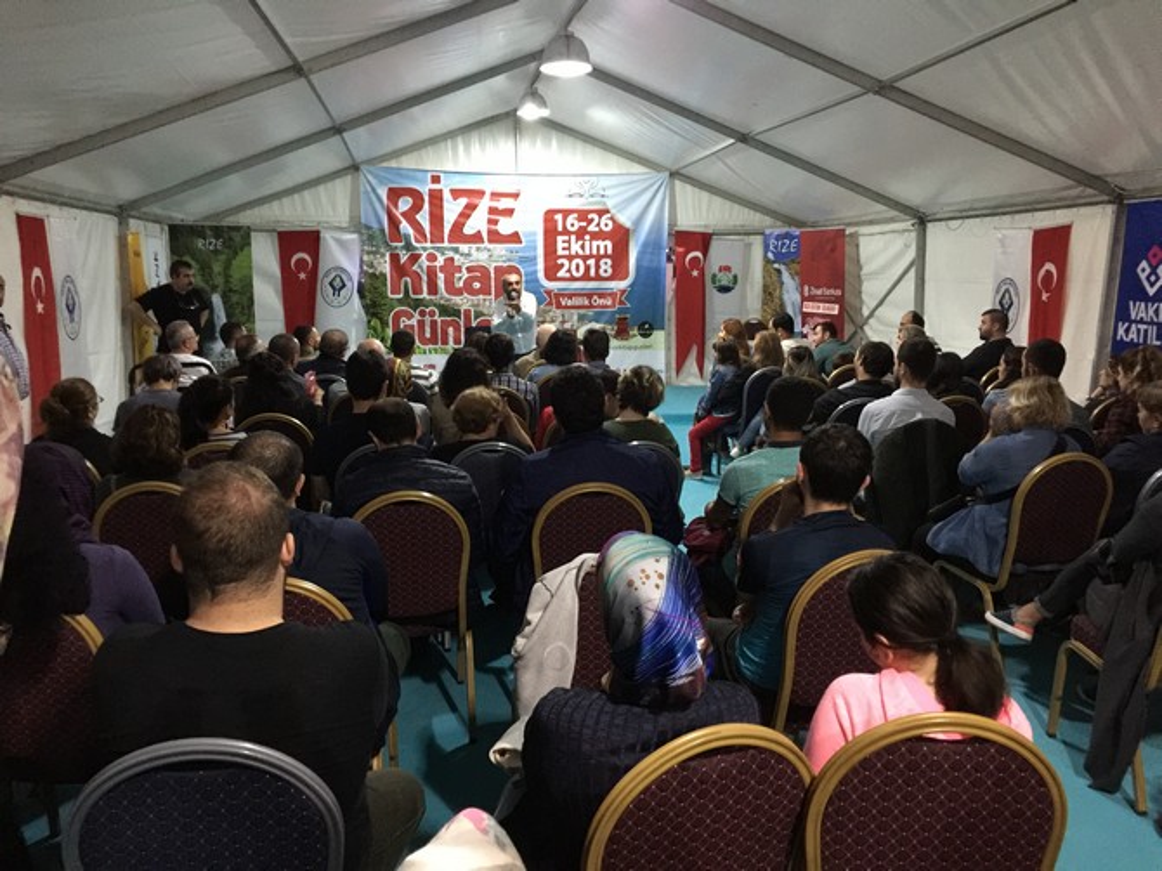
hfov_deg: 61.7
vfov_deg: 48.2
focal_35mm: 29
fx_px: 973
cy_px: 436
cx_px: 581
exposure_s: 1/8
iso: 200
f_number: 2.2
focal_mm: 4.15
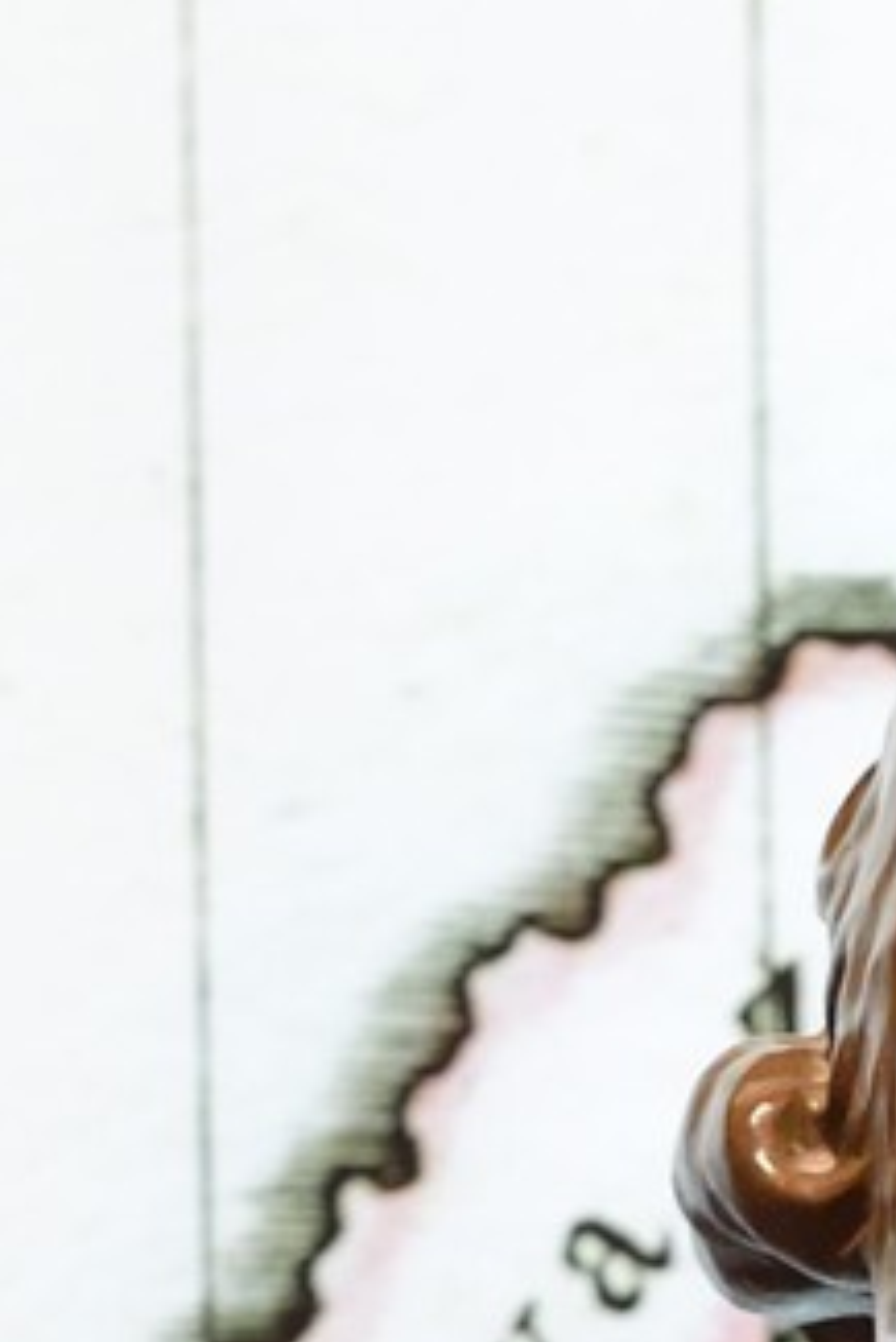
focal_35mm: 256
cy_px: 2833
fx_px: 9546
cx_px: 1499
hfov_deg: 5.3
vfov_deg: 7.7
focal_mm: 52
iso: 1600
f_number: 5.6
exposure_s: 1/40
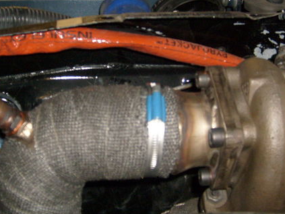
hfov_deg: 36.2
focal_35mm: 53
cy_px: 96
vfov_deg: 27.5
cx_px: 130
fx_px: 436
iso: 100
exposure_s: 1/45
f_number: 2.8
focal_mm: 5.8
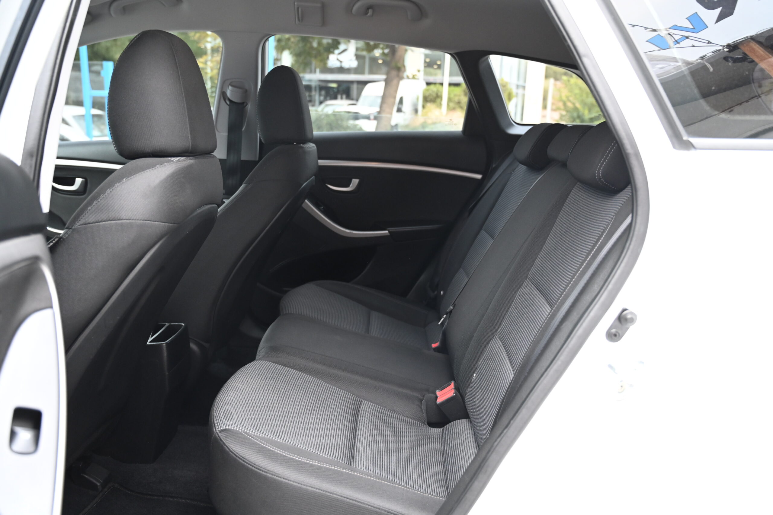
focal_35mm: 32
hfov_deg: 59.5
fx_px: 676
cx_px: 386
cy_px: 258
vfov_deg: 41.7
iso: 2000
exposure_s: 1/125
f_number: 4
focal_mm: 31.5
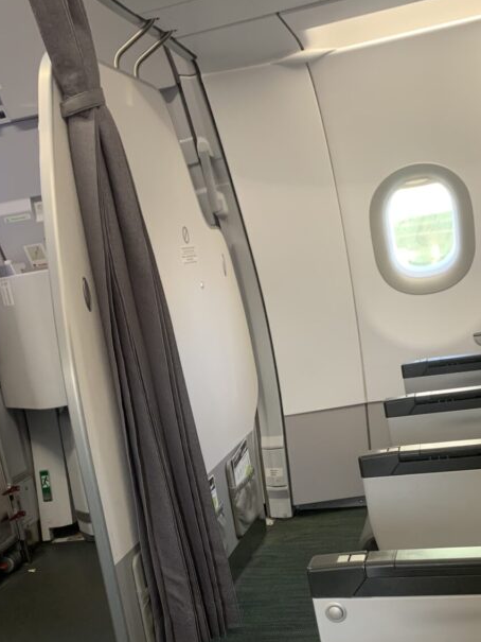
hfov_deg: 32.9
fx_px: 815
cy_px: 465
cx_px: 245
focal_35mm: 44
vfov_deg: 41.9
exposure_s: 1/52
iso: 200
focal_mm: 4.25
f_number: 1.8
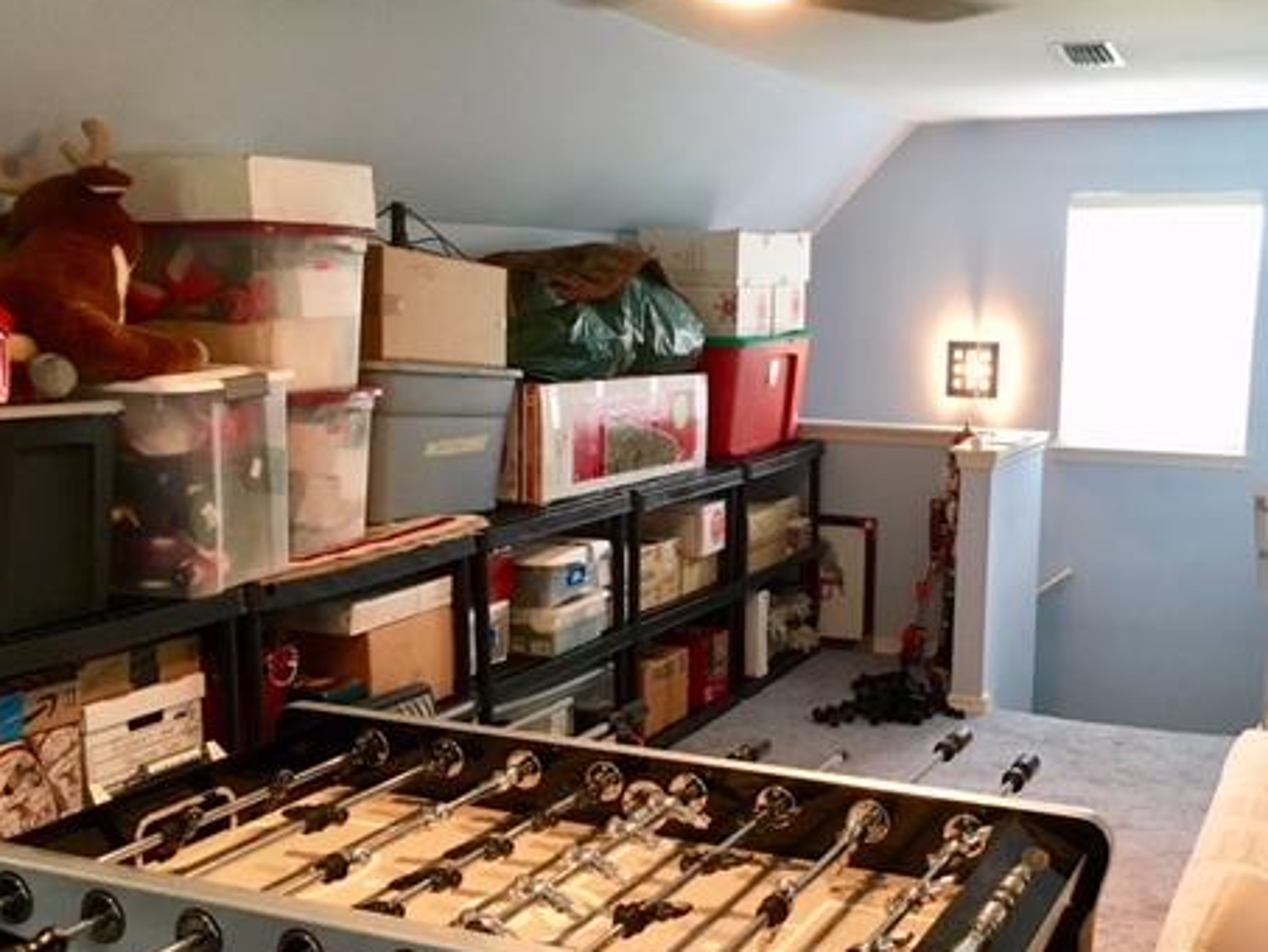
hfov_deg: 45.4
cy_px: 585
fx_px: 1502
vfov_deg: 35.0
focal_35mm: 41
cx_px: 798
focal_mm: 4.15
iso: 160
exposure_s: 1/30
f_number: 2.2
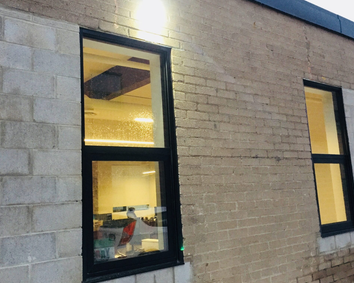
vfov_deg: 39.1
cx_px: 170
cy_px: 126
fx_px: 398
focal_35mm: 38
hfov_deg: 47.9
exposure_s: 1/30
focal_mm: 4.15
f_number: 2.2
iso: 160
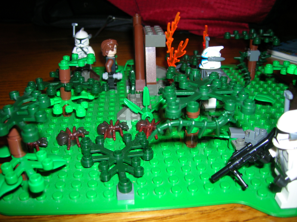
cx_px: 148
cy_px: 111
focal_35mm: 34
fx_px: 292
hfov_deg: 54.0
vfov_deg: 41.8
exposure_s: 1/60.1
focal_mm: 5.7
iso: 50
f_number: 2.9
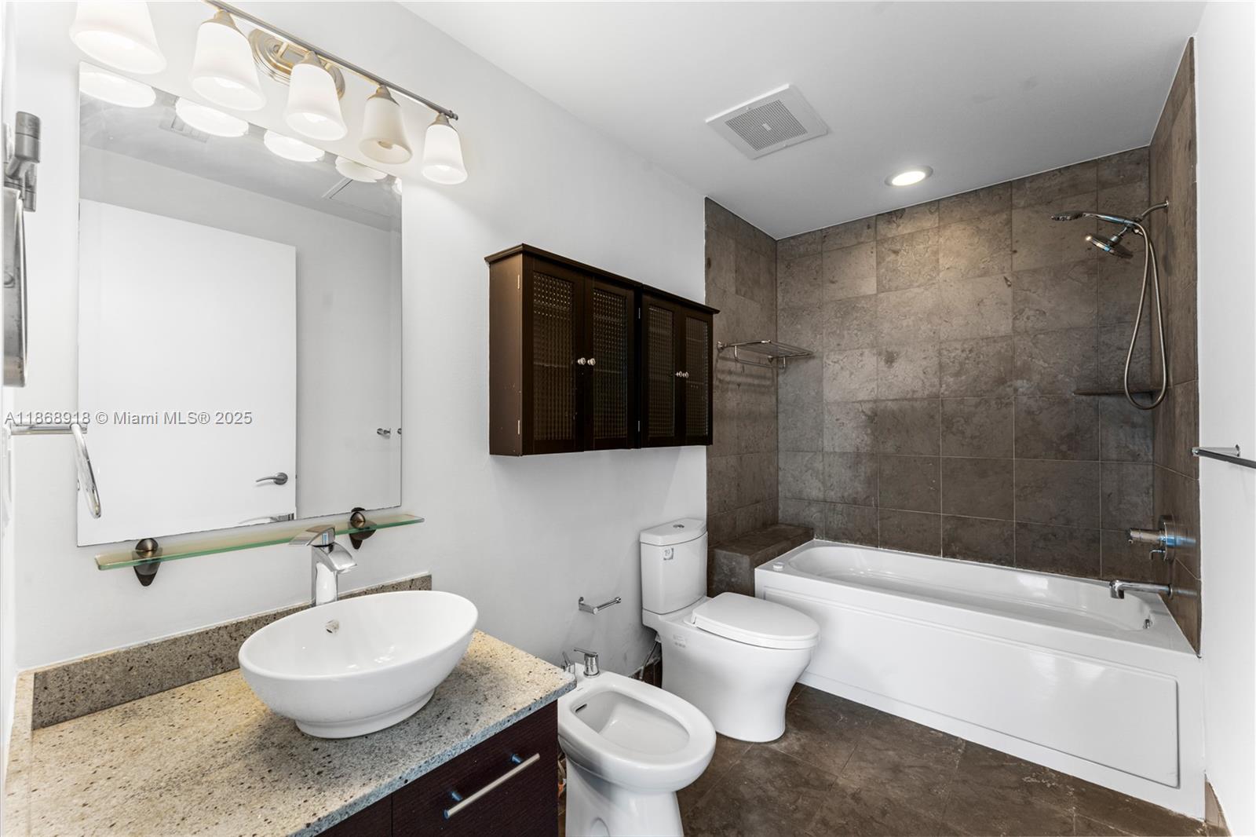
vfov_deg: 81.2
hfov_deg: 104.3
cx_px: 628
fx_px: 488
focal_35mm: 14
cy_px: 418
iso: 100
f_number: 10
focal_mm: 14
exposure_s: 1/3
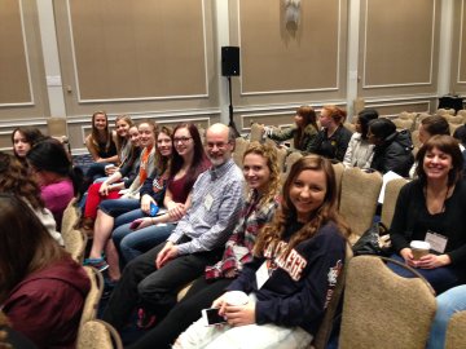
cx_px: 233
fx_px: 444
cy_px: 174
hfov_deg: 55.4
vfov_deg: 42.9
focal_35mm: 33
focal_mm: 4.12
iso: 250
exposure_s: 1/20
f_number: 2.4
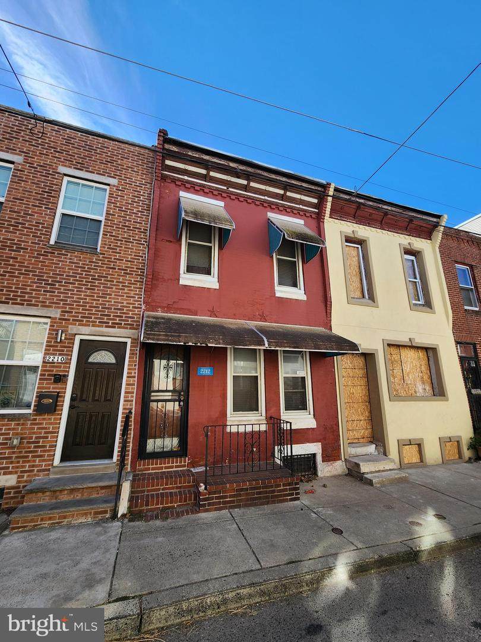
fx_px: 241
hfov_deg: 89.9
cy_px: 321
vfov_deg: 106.2
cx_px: 240
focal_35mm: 13
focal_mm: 2.2
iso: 50
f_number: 2.2
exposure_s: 1/746
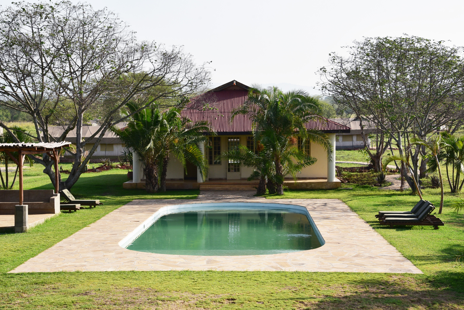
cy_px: 155
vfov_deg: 20.0
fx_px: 877
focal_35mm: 68
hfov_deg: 29.6
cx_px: 232
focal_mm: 68
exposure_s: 1/400
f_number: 11
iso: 400
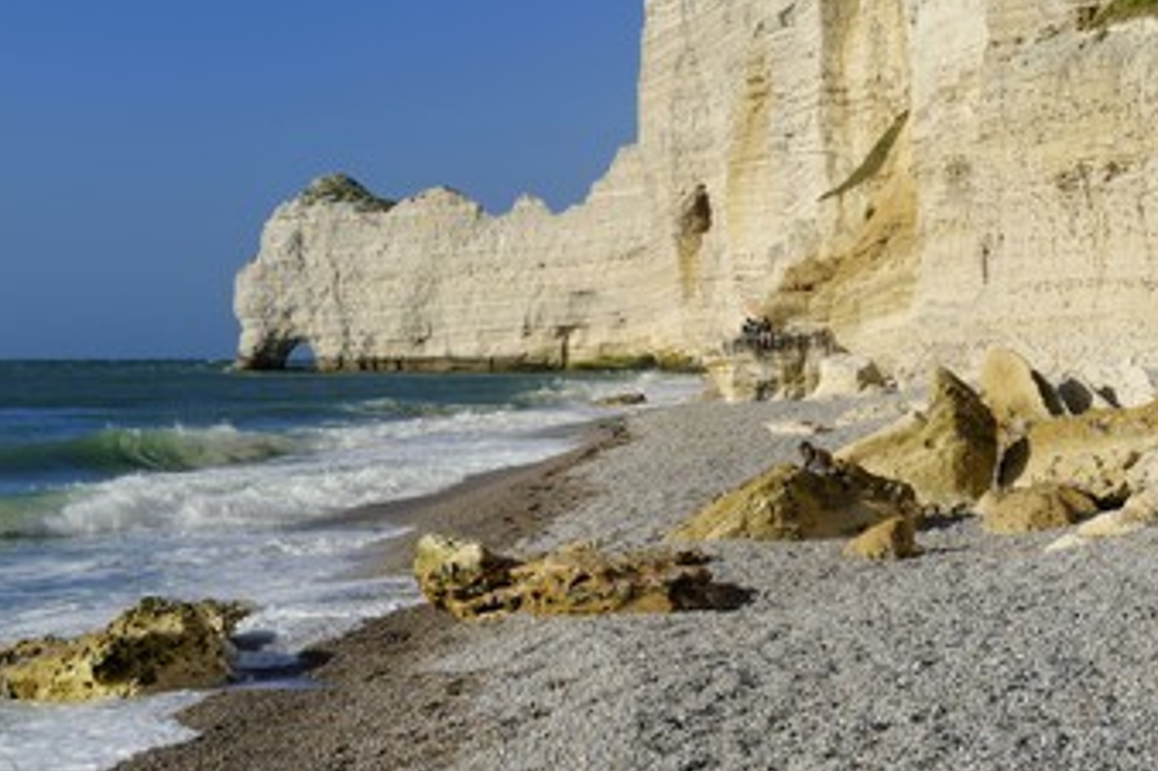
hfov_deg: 26.3
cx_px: 517
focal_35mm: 77
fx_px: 2476
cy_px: 332
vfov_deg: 17.7
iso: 200
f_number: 13
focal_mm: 62
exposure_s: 1/250
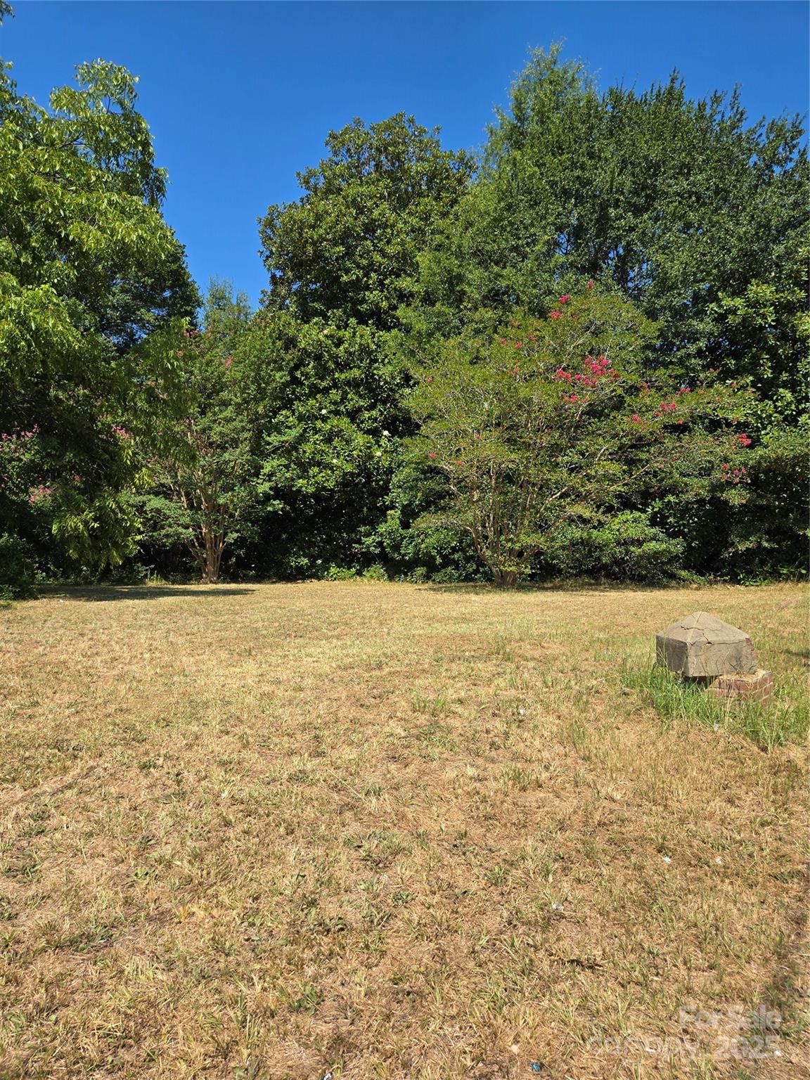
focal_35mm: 23
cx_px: 405
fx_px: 718
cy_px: 540
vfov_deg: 73.9
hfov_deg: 58.9
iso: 25
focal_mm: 5.4
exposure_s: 1/1384
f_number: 1.8
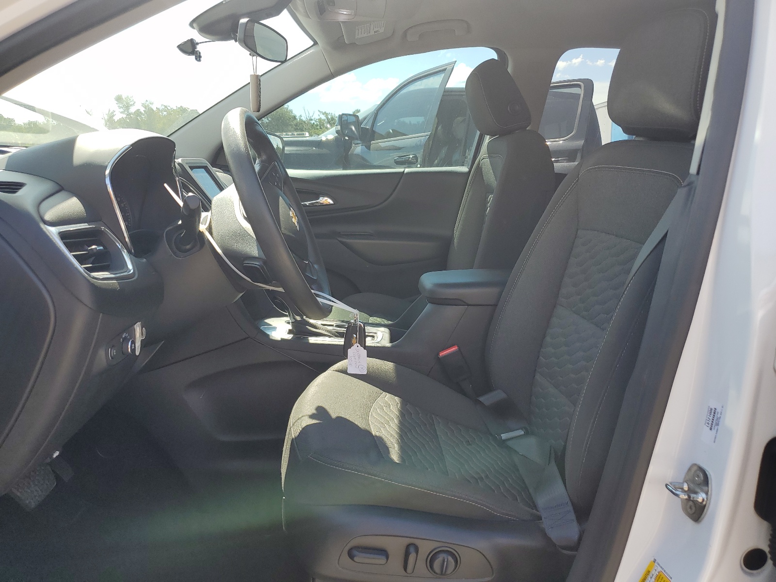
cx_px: 388
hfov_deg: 67.3
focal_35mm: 26
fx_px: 583
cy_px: 291
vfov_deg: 53.1
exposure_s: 1/667
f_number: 1.5
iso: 50
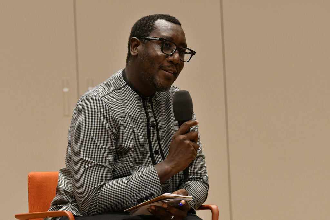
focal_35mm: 210
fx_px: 1925
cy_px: 110
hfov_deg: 9.8
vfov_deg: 6.5
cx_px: 165
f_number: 4
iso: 3200
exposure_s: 1/250
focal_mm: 140
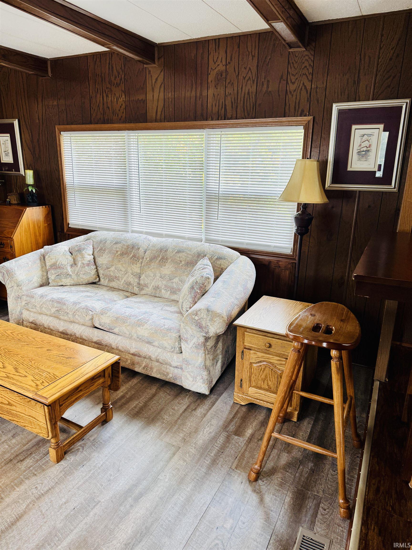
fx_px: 381
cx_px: 206
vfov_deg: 71.6
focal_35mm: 24
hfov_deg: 56.8
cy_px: 275
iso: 125
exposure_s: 1/60
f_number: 1.78
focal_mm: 6.76
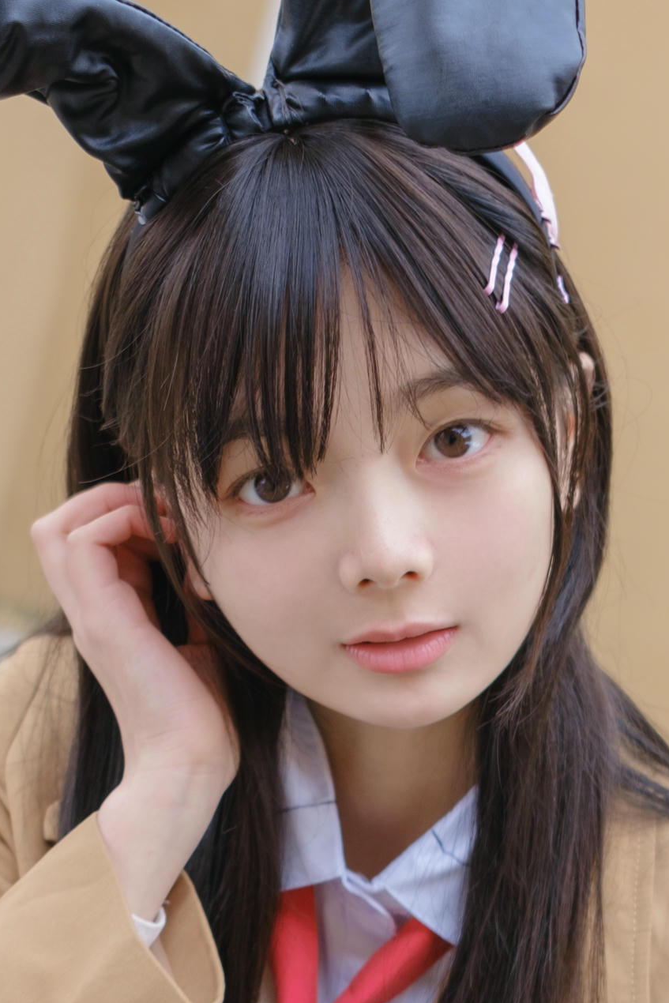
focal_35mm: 86
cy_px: 802
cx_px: 261
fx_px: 2396
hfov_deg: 15.9
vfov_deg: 23.3
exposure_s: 1/200
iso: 160
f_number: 2.8
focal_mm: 23
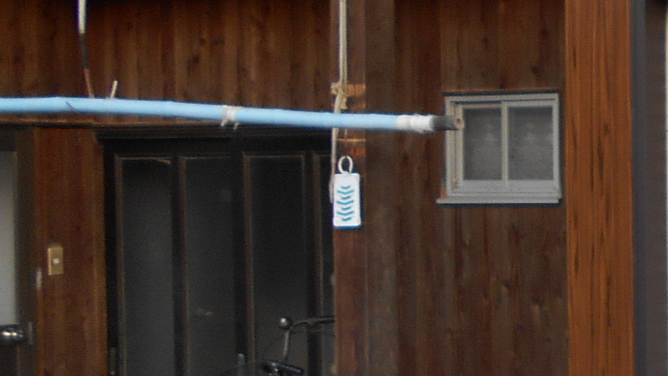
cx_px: 1080
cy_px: 168
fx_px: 1807
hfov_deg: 18.0
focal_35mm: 102
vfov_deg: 11.9
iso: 80
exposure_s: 1/60
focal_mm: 4.6
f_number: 3.2
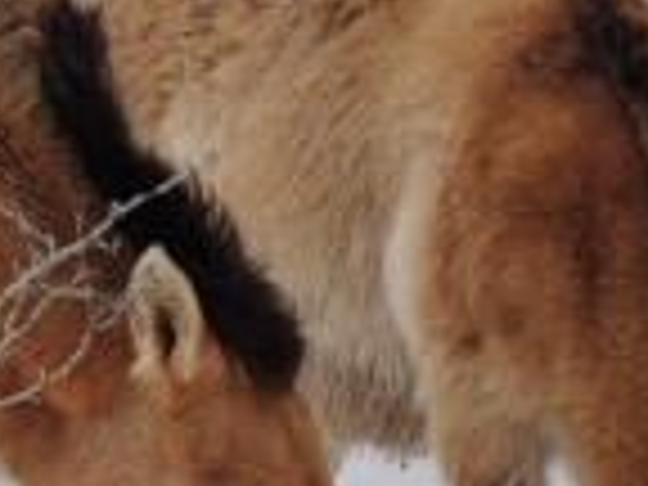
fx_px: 40697
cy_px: 428
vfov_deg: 0.7
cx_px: 184
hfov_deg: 0.9
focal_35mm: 2174
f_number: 5
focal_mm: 124.8
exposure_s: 1/400
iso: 100
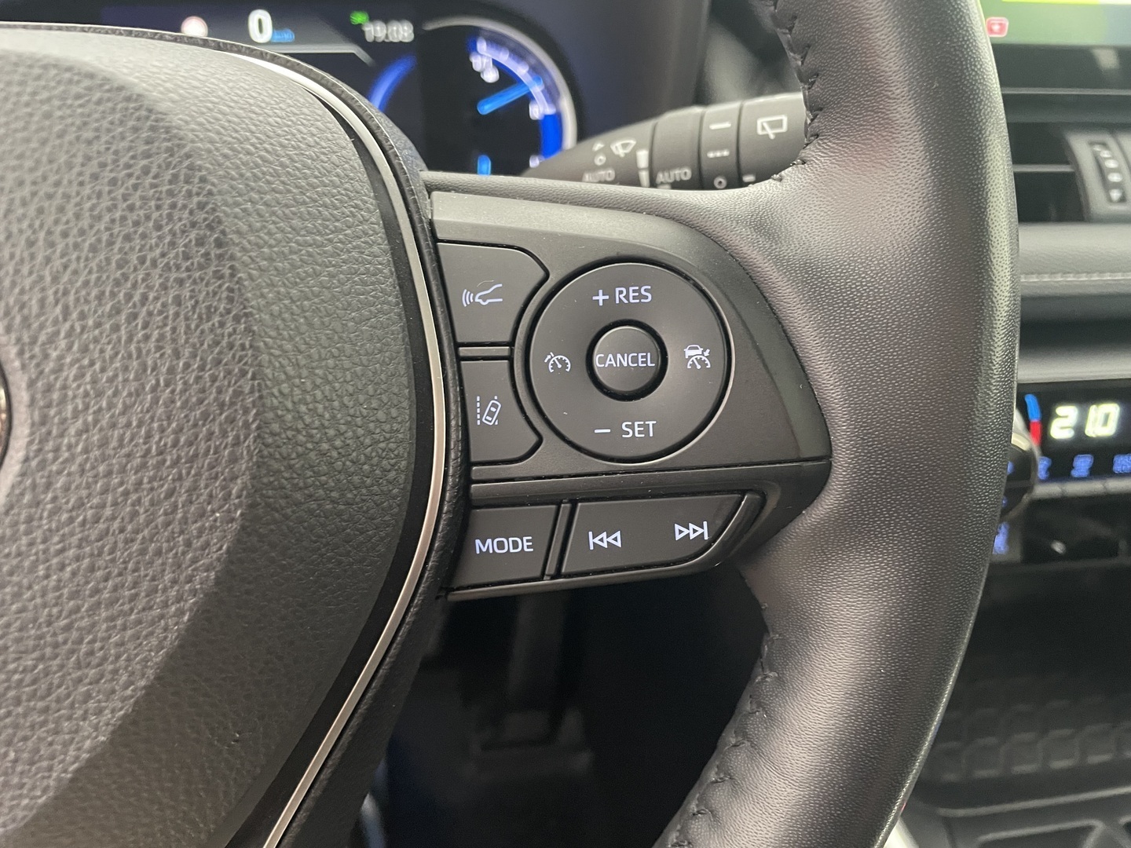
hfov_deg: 67.3
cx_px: 566
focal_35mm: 26
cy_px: 424
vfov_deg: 53.1
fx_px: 849
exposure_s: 1/33
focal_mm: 4.2
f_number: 1.6
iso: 500
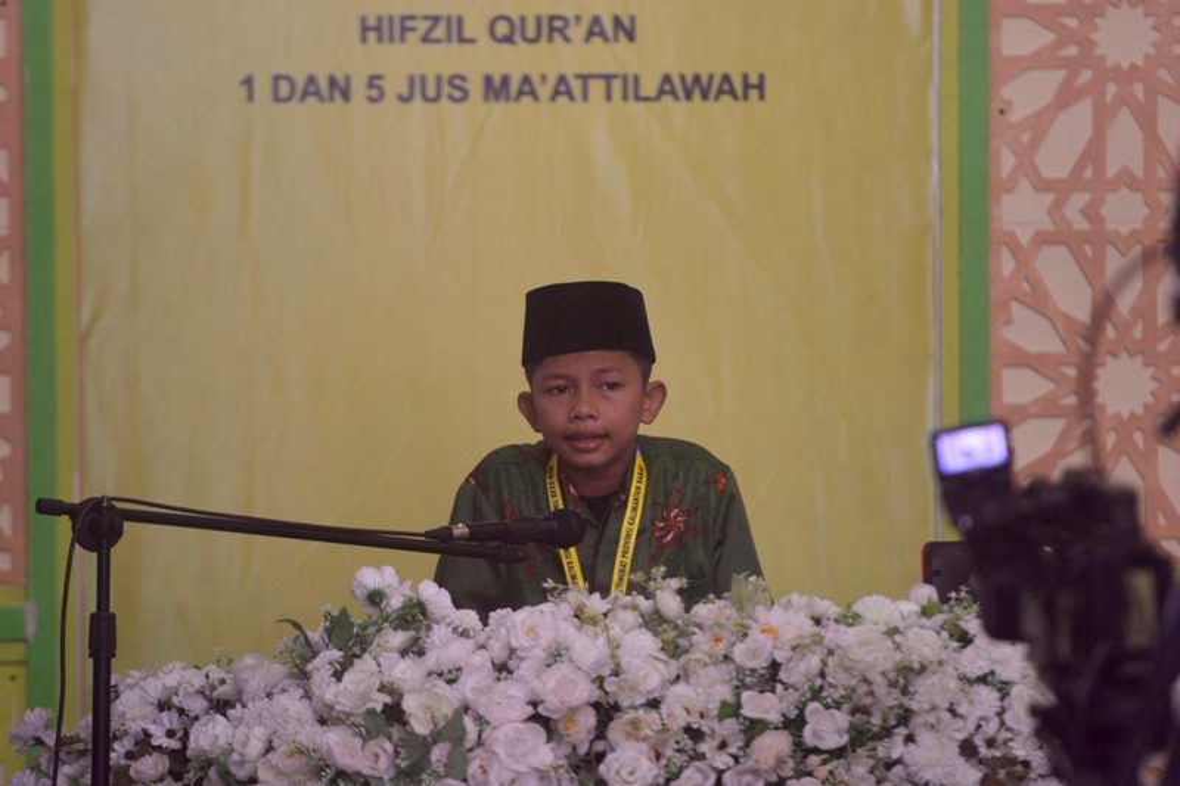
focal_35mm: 200
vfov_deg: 6.9
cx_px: 590
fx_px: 6554
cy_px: 393
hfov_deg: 10.3
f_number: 2.8
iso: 1600
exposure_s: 1/400
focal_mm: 200
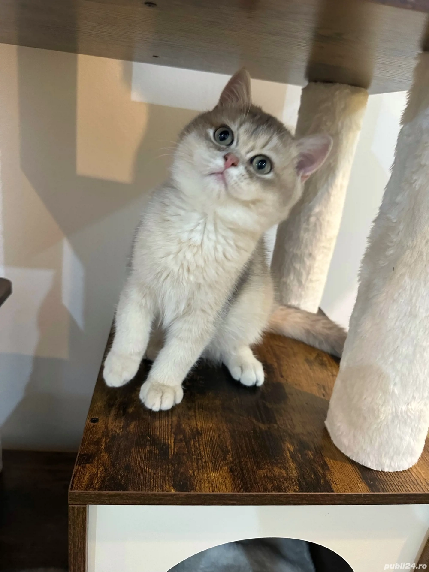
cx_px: 214
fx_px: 397
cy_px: 286
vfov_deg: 71.6
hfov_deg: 56.8
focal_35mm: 24
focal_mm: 6.86
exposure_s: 1/50
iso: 320
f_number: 1.78
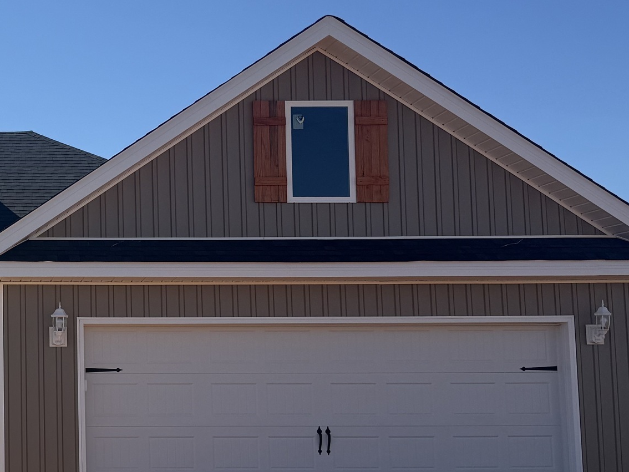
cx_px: -28
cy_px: 285
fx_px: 1181
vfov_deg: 22.6
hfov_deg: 27.7
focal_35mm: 65
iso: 80
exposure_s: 1/6173
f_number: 1.78
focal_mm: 6.76
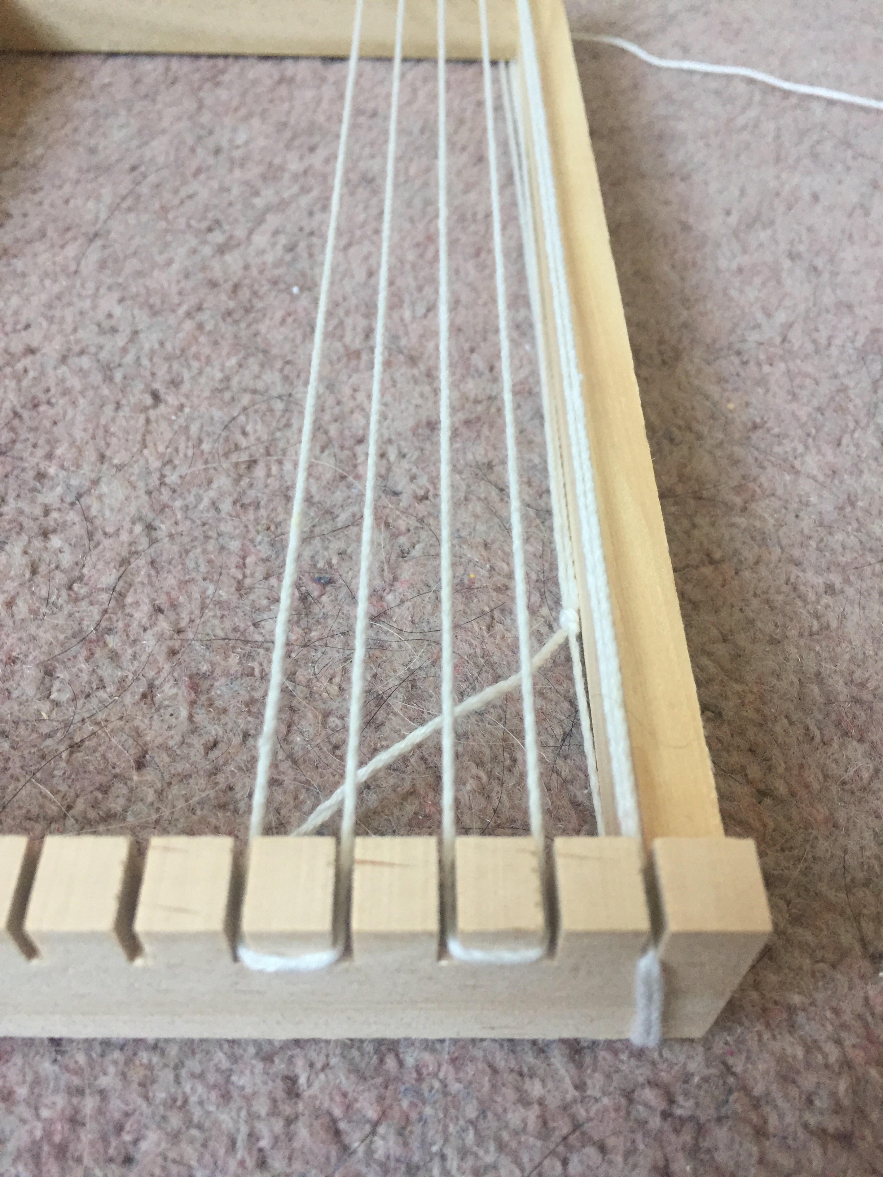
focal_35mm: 29
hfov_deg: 48.2
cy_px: 588
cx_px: 442
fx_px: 986
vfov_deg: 61.7
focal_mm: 4.15
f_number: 2.2
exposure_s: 1/33
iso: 80
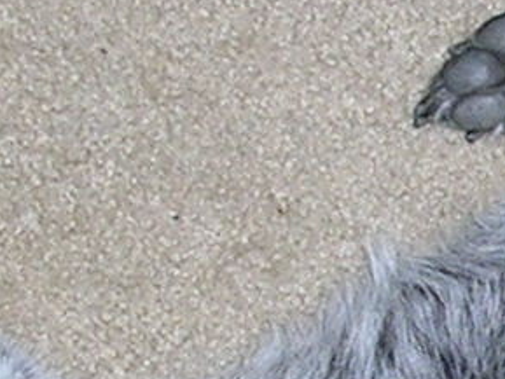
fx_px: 3926
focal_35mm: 269
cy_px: 426
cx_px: 723
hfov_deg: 7.3
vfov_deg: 5.5
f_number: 2.8
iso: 50
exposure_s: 1/60.1
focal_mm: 5.8
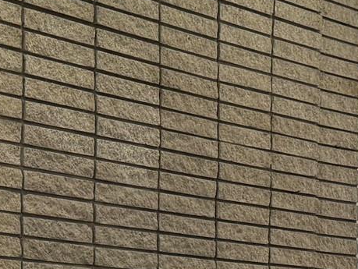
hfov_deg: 18.4
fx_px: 1107
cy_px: 375
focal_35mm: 107
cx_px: 182
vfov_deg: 13.2
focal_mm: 6.76
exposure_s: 1/233
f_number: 1.78
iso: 160
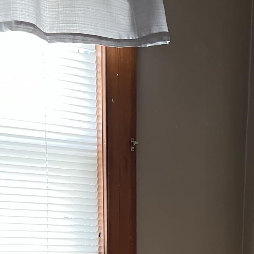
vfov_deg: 20.5
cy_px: 329
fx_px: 639
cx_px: 317
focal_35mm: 77
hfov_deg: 20.7
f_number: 1.5
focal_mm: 5.7
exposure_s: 1/60
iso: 400
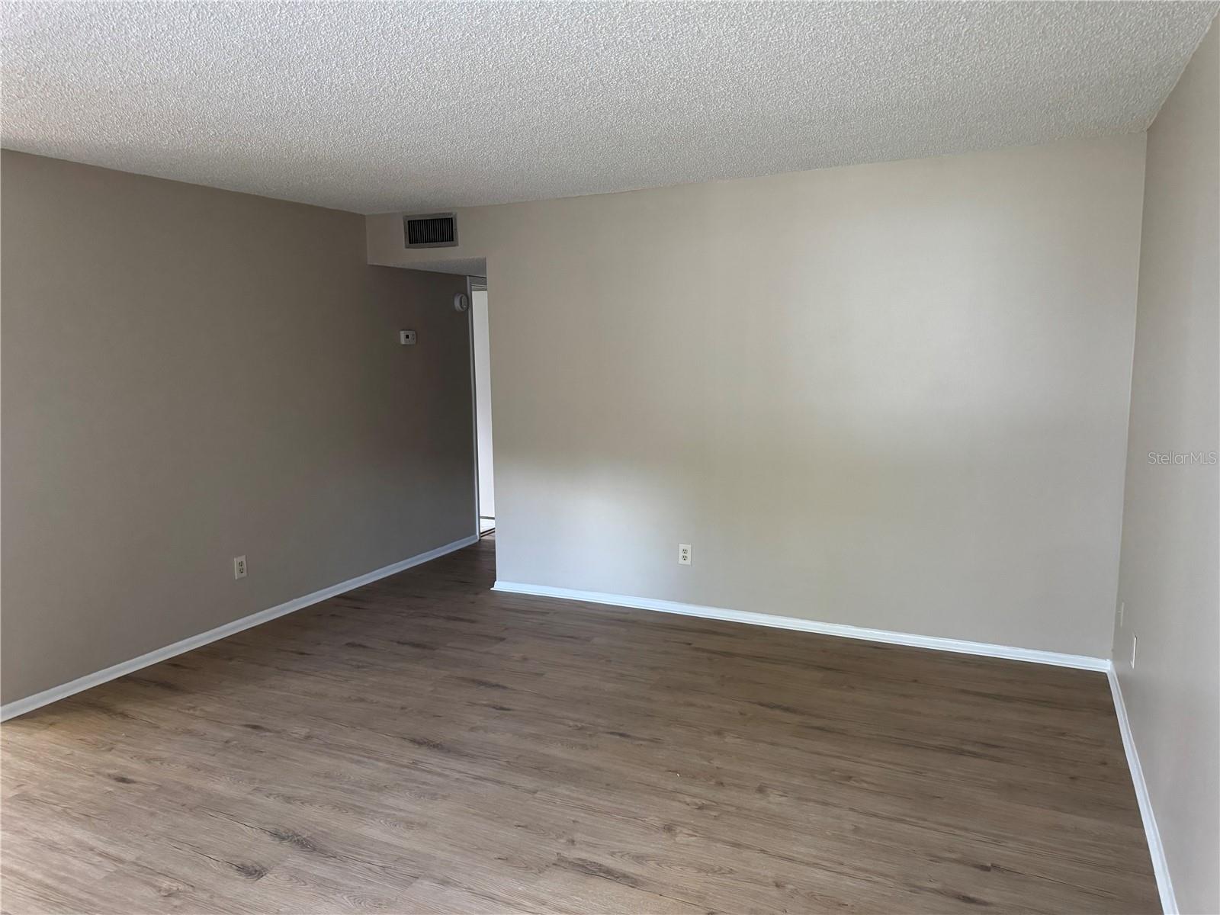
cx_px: 610
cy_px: 458
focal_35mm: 24
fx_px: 846
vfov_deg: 56.8
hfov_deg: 71.6
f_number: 1.78
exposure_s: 1/60
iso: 500
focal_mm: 6.76
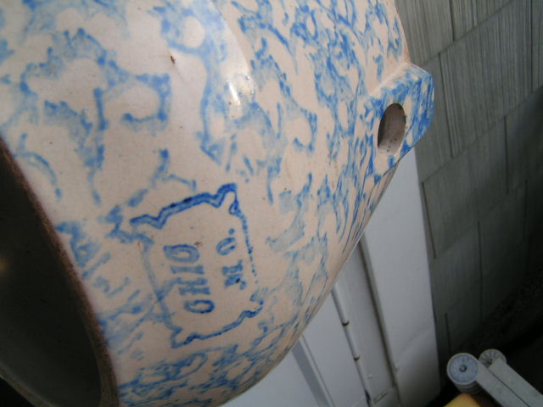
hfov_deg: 49.0
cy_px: 204
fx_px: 596
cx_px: 272
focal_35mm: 38
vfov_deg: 37.7
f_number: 4.5
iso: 50
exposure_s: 1/100
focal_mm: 5.8
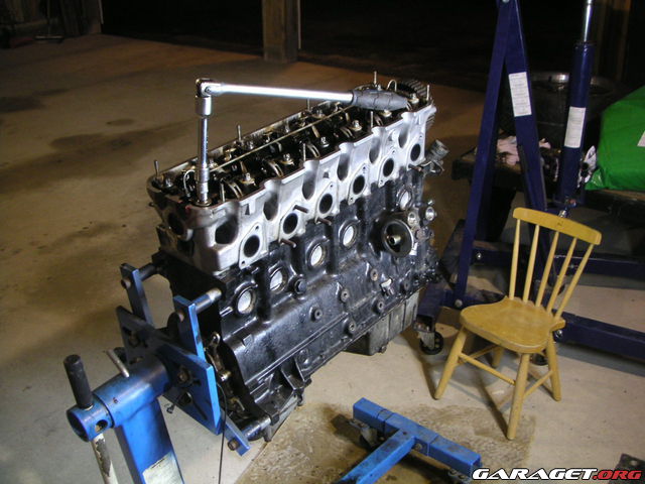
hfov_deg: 49.0
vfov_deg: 37.7
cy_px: 242
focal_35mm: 38
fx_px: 708
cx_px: 322
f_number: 2.8
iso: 100
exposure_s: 1/6
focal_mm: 6
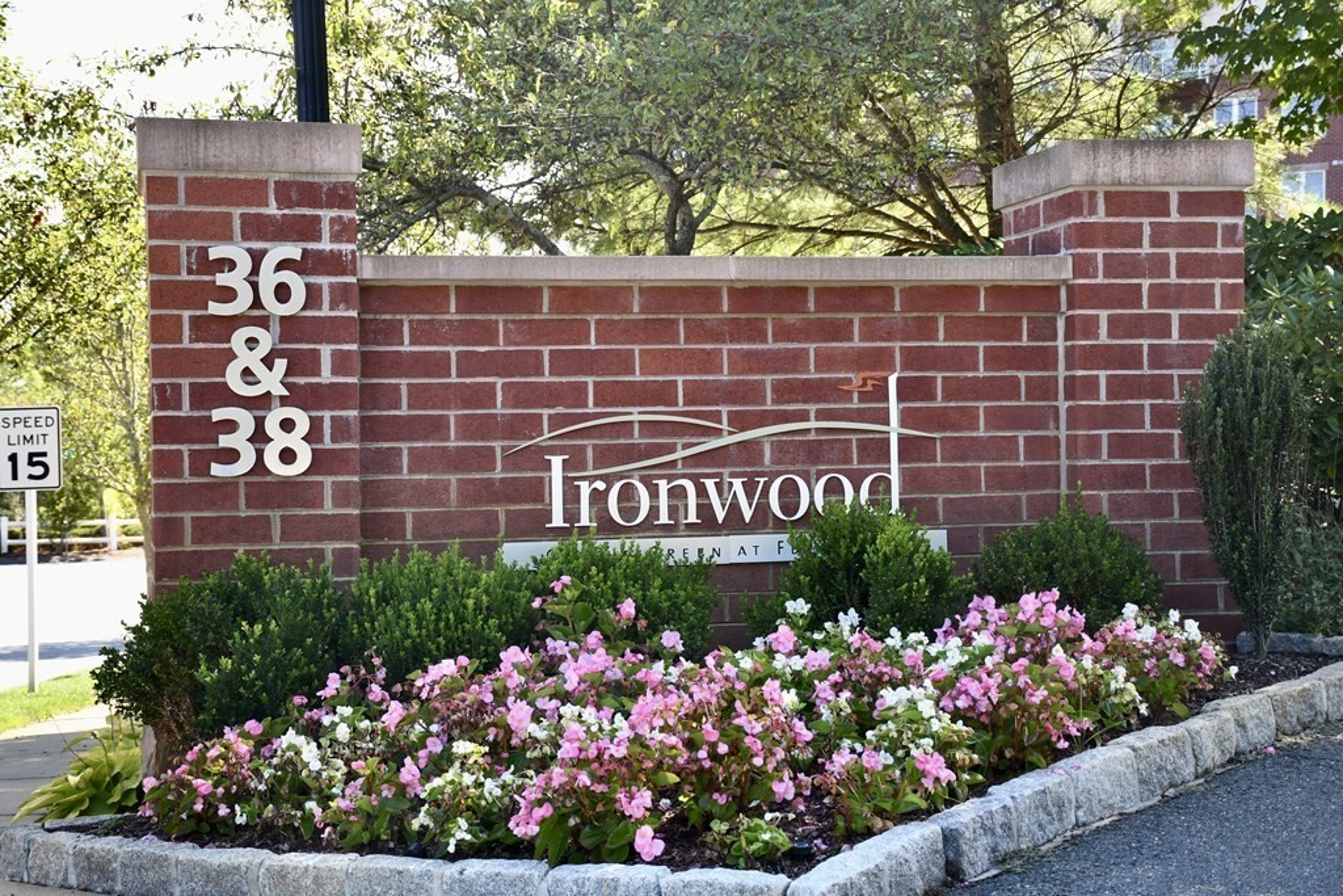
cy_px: 448
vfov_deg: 23.8
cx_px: 672
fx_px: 2127
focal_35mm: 57
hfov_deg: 35.0
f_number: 5.6
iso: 160
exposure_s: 1/125
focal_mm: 38
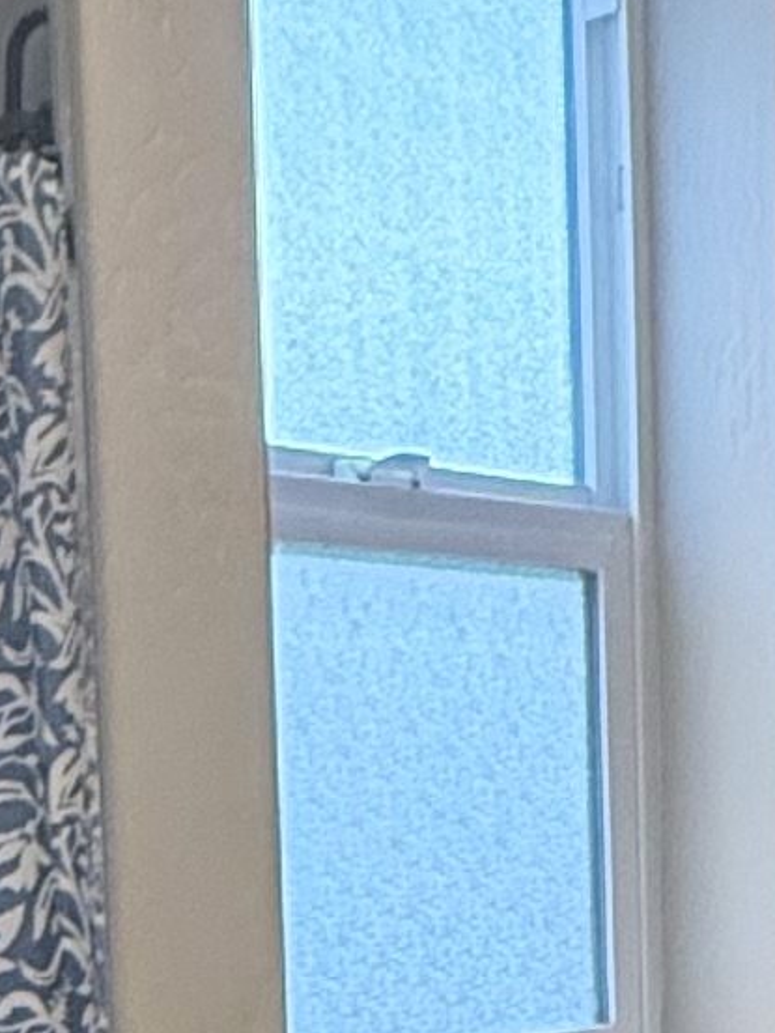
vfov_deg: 18.3
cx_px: 536
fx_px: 3044
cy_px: 1216
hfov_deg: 14.5
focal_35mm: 102
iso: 320
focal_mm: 2.22
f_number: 2.2
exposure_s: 1/120
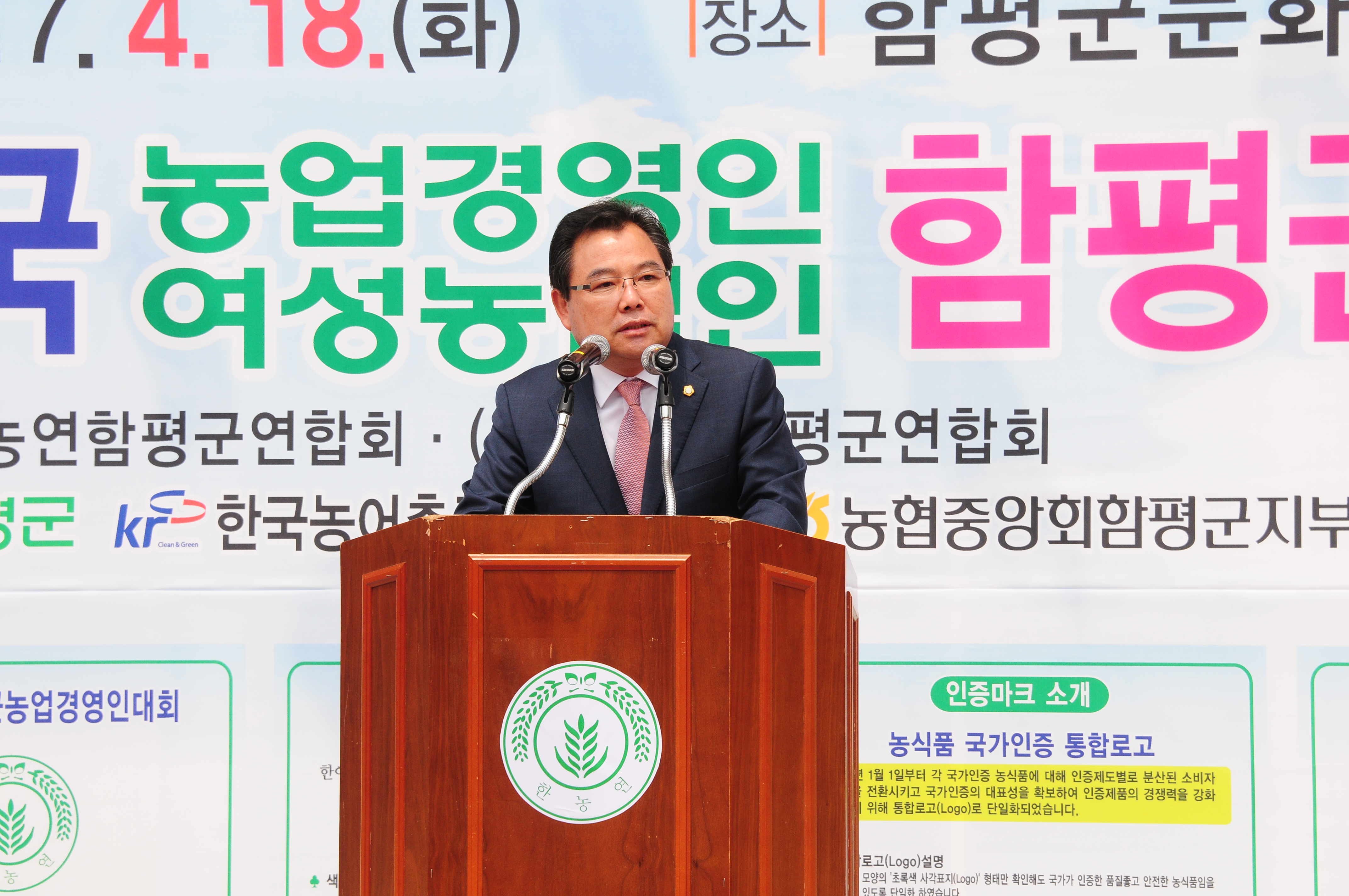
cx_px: 674
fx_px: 4772
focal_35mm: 128
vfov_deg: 10.7
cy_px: 448
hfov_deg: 16.1
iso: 400
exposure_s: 1/400
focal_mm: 85
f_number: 10
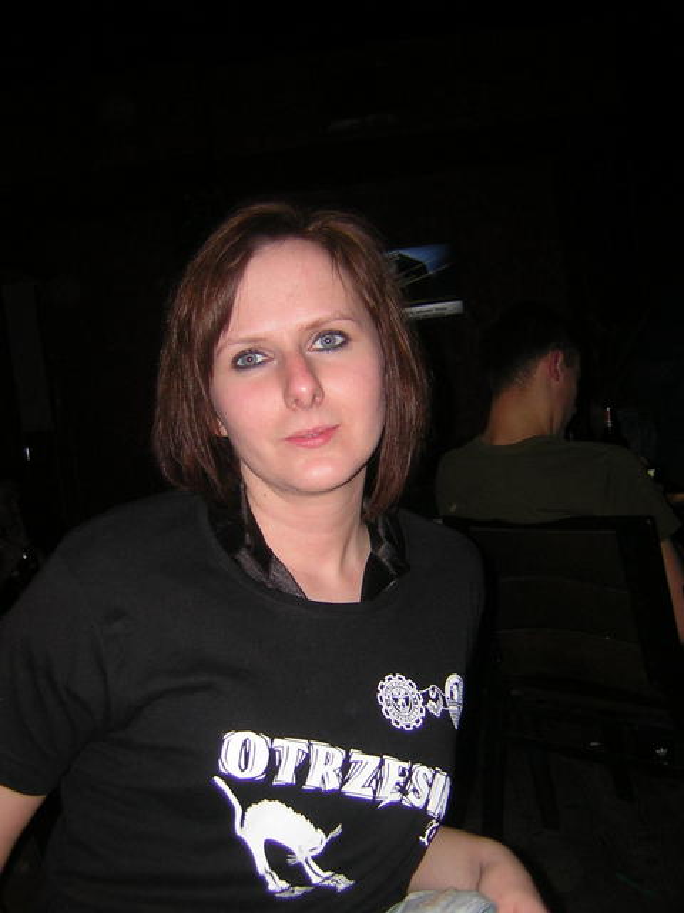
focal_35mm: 36
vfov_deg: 51.4
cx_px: 342
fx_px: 948
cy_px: 456
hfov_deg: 39.7
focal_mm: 4.7
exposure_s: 1/60.1
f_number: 2.6
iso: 50
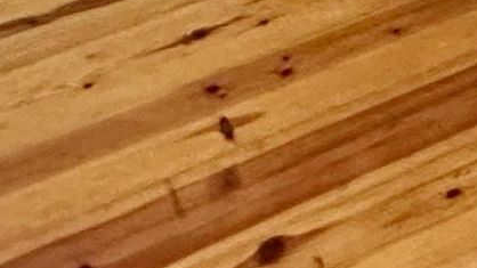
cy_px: -609
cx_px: 676
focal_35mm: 112
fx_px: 1416
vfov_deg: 8.5
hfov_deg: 17.5
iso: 500
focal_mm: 2.22
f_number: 2.2
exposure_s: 1/60
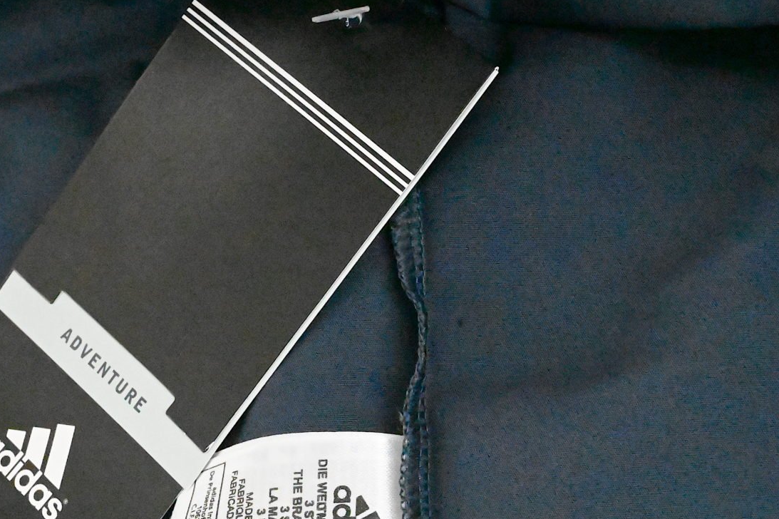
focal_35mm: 123
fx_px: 2661
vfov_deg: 11.1
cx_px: 278
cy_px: 351
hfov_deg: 16.6
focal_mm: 70
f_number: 20
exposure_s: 1/640
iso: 51200
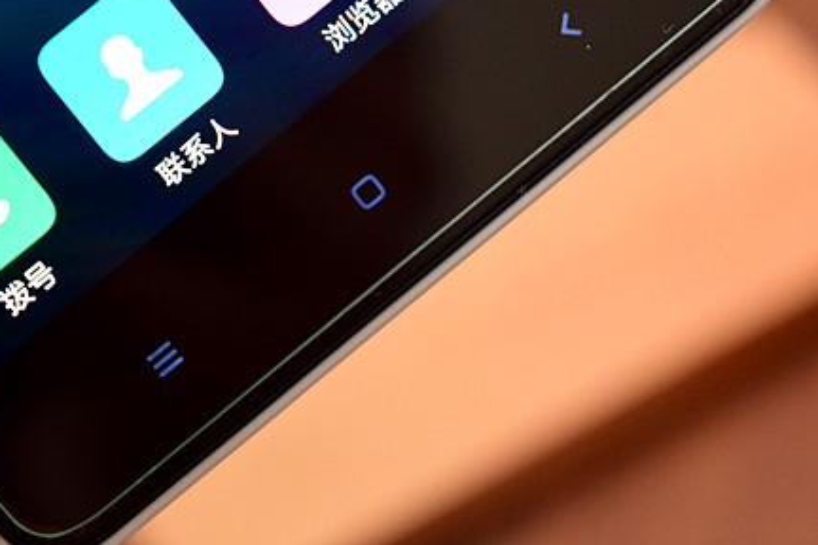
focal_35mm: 153
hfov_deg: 13.4
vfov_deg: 9.0
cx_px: 337
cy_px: 203
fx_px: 3475
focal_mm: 55
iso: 2000
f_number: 5.6
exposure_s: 1/80
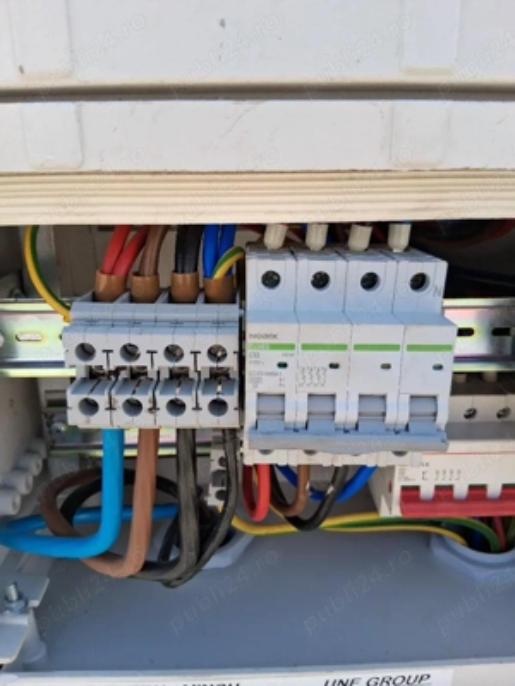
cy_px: 343
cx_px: 258
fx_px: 516
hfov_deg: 53.1
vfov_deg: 67.3
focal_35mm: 26
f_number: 1.8
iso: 25
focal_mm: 3.98
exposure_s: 1/149
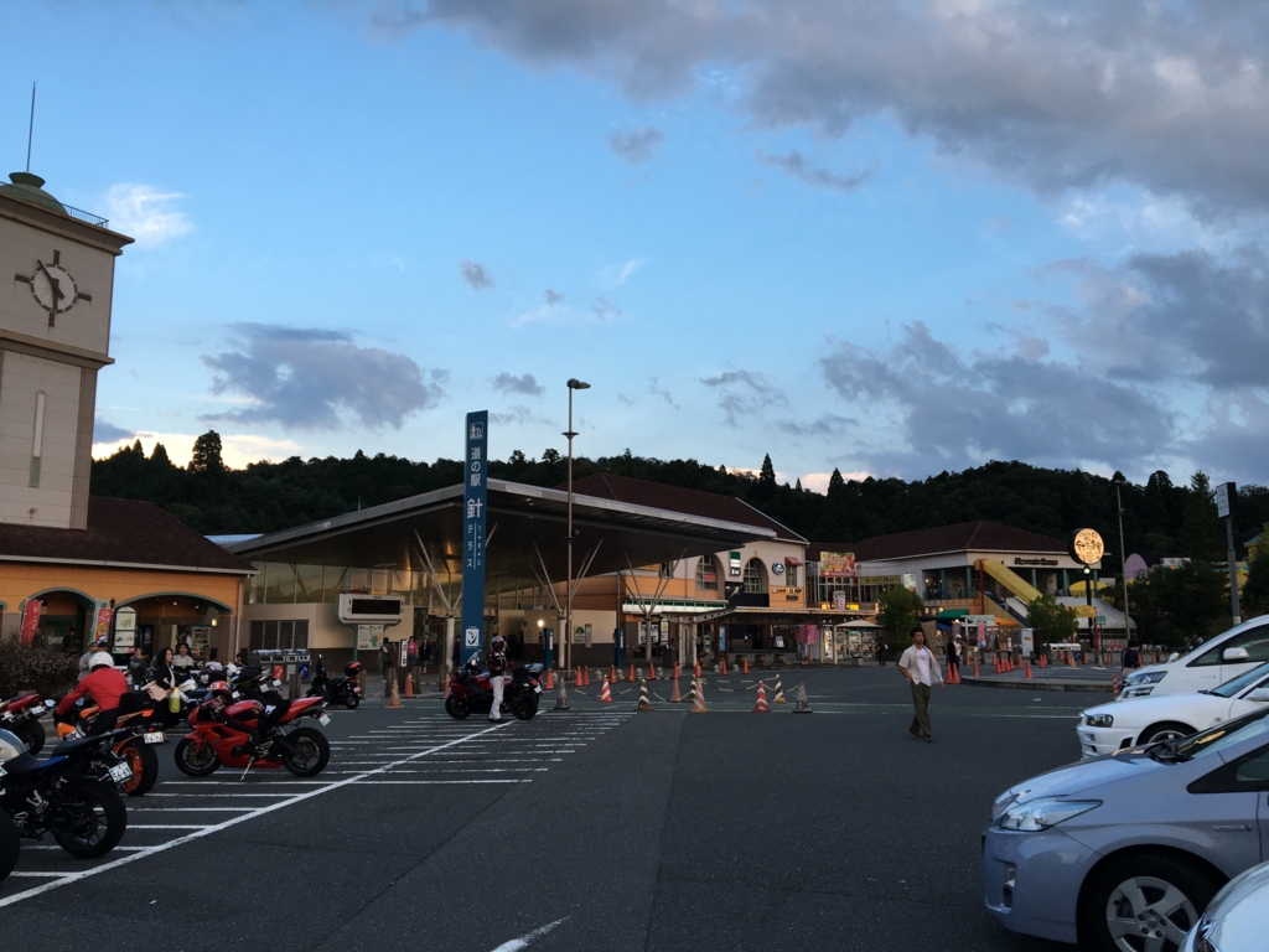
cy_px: 476
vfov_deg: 48.2
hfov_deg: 61.7
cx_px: 634
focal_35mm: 29
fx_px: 1063
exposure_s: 1/120
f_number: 2.2
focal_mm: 4.15
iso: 32
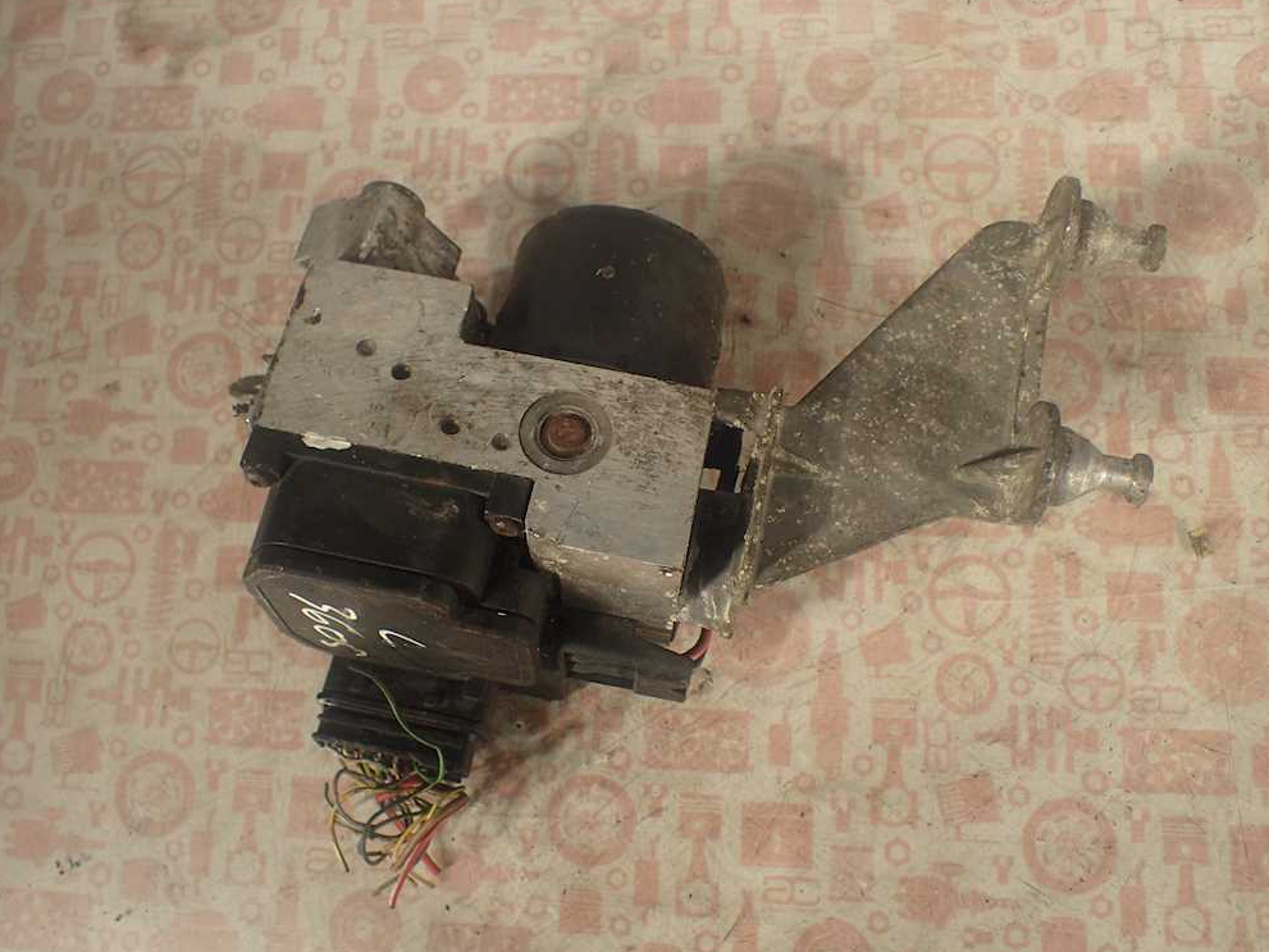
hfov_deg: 58.4
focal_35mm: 31
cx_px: 621
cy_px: 474
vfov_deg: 45.4
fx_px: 1136
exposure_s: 1/400
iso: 100
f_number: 2.3
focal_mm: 5.5
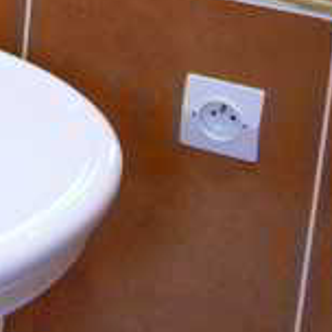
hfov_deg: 10.2
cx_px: -474
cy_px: -201
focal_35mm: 149
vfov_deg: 11.2
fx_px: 1617
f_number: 2
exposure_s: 1/30
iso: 100
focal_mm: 8
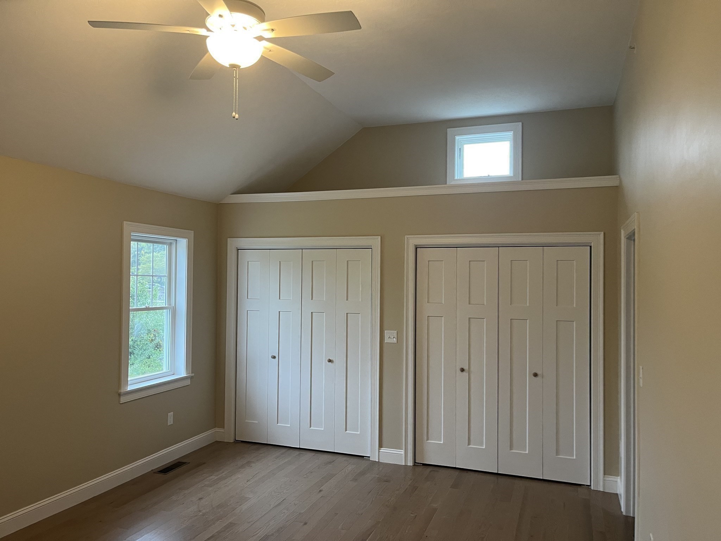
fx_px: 542
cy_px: 270
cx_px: 360
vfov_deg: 53.1
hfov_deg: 67.3
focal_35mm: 26
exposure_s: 1/60
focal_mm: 5.1
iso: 125
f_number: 1.6
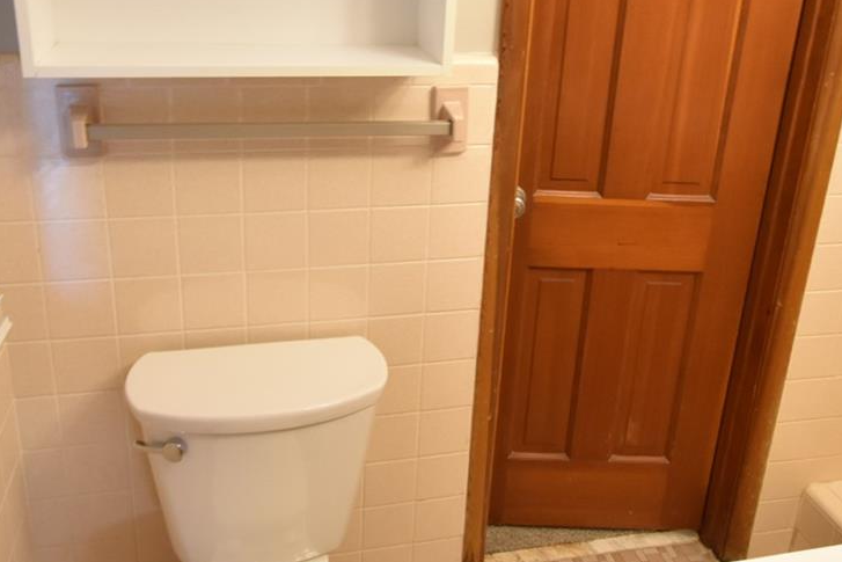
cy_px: 177
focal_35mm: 33
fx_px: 772
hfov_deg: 57.2
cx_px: 422
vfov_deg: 39.4
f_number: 3.5
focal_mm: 10
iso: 800
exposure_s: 1/20
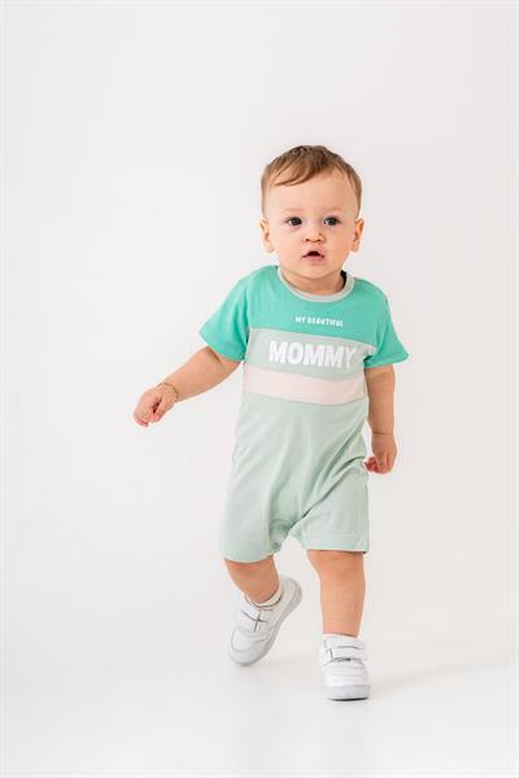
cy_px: 389
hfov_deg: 9.7
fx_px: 3049
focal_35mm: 141
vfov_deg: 14.6
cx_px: 260
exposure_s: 1/160
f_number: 9
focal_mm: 141
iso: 160
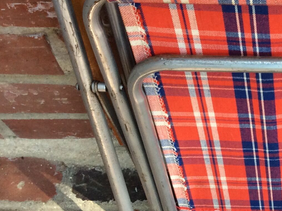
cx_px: 307
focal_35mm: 82
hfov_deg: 22.6
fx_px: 667
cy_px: 130
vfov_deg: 17.9
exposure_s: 1/50
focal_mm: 3.3
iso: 50
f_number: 2.4
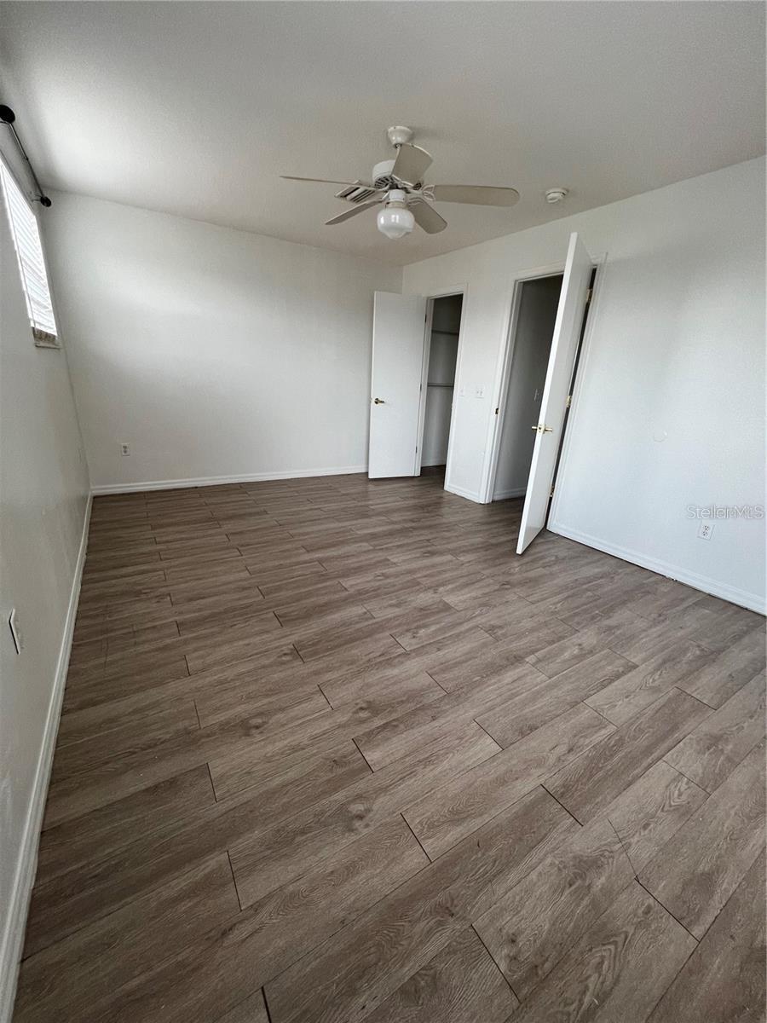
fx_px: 384
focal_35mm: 13
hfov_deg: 89.9
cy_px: 512
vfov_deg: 106.2
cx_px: 384
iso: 80
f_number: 1.8
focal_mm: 1.57
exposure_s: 1/99
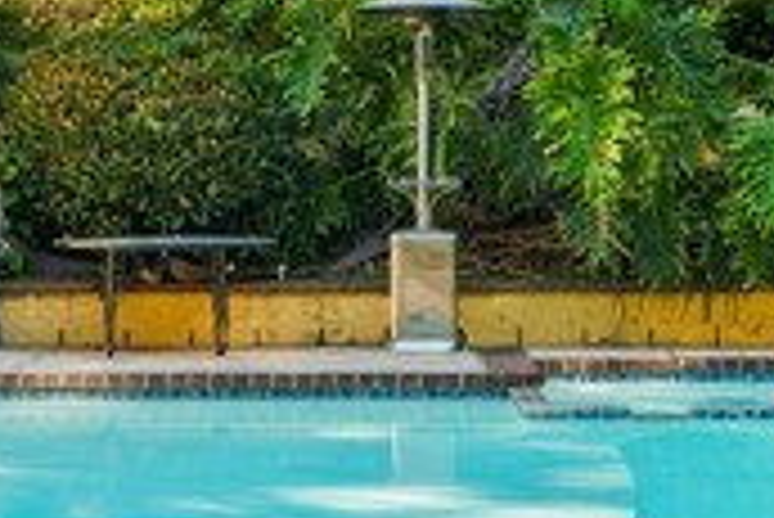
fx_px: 3357
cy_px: 70
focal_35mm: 156
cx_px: 266
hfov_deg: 13.1
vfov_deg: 8.8
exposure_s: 1/15
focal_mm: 42
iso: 250
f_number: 8
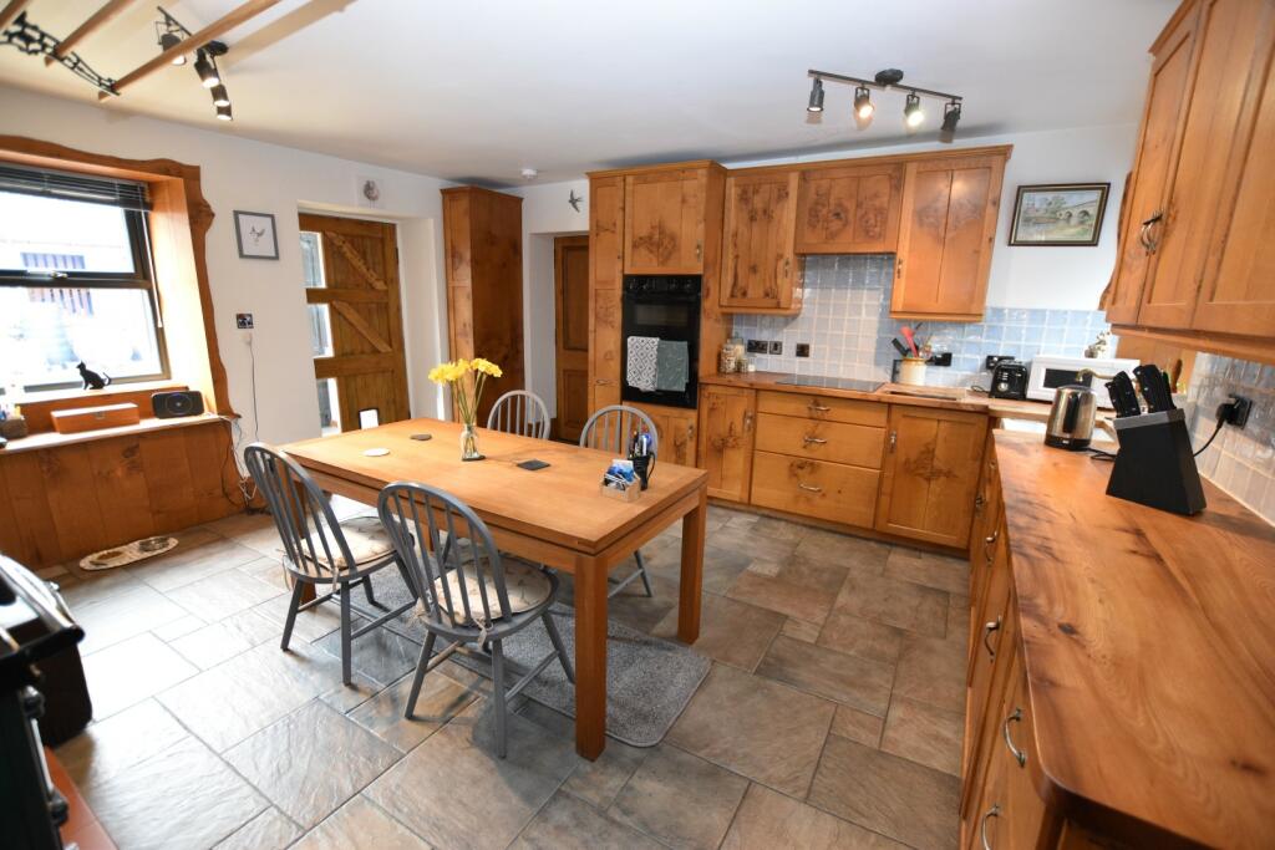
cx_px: 638
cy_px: 425
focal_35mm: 15
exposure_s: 1/60
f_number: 3.5
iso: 1000
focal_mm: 10
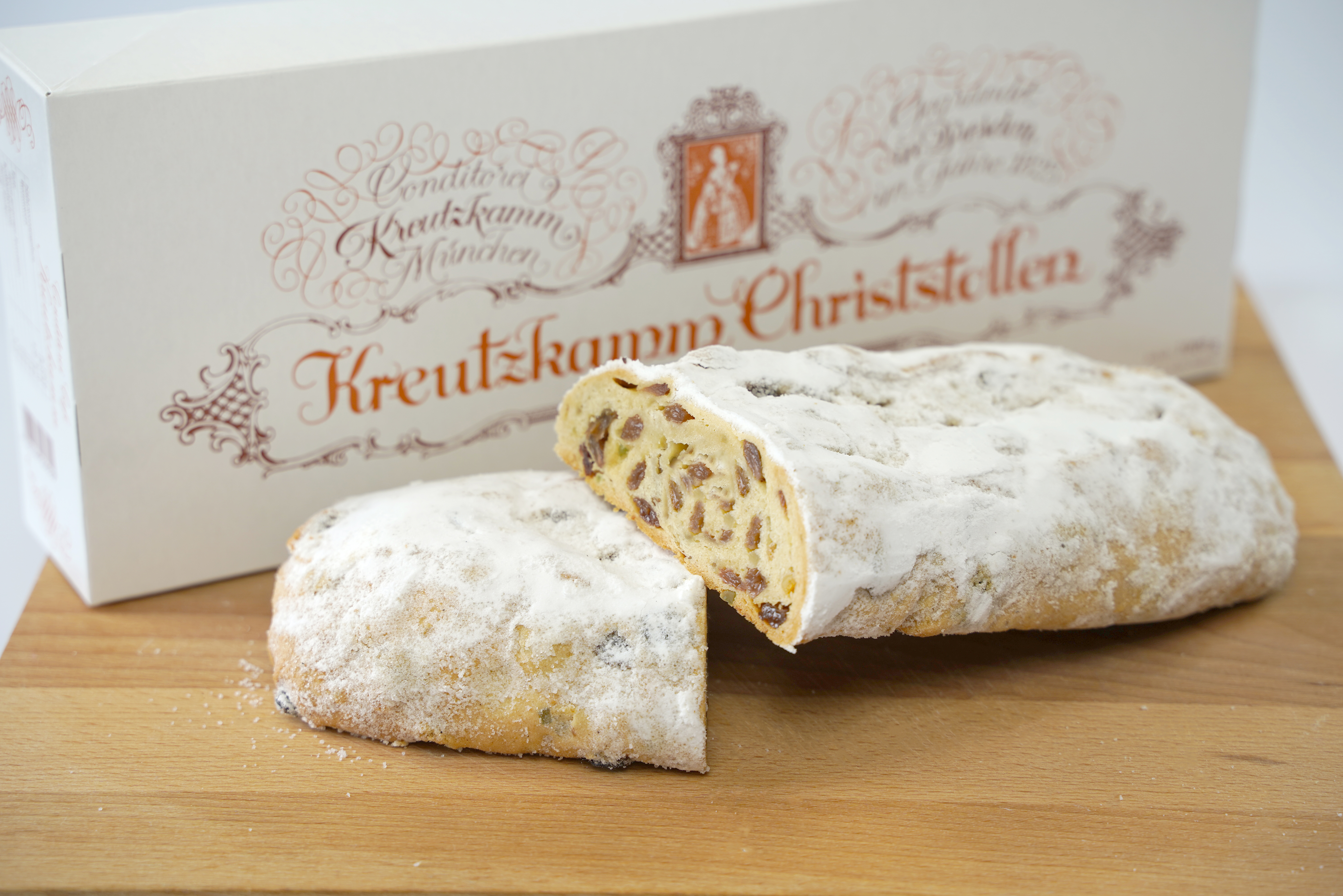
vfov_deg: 18.2
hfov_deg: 27.0
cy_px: 448
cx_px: 672
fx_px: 2798
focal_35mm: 75
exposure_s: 1/40
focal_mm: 75
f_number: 5
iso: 100
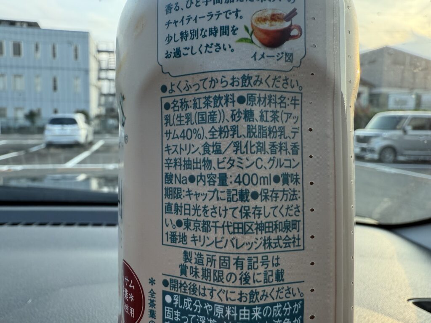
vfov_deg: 56.8
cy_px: 162
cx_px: 216
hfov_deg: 71.6
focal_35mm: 24
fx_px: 299
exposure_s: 1/147
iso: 64
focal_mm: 2.22
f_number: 2.2
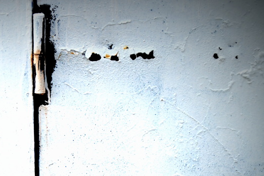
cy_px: 170
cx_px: 34
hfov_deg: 14.1
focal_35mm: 145
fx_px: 1062
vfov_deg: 9.4
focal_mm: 50
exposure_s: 1/160
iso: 100
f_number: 8
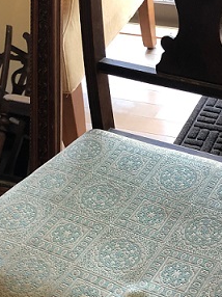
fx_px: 651
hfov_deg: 19.2
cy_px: 177
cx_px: 178
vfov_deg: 25.6
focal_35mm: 76
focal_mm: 4
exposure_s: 1/30
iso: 40
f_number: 1.8
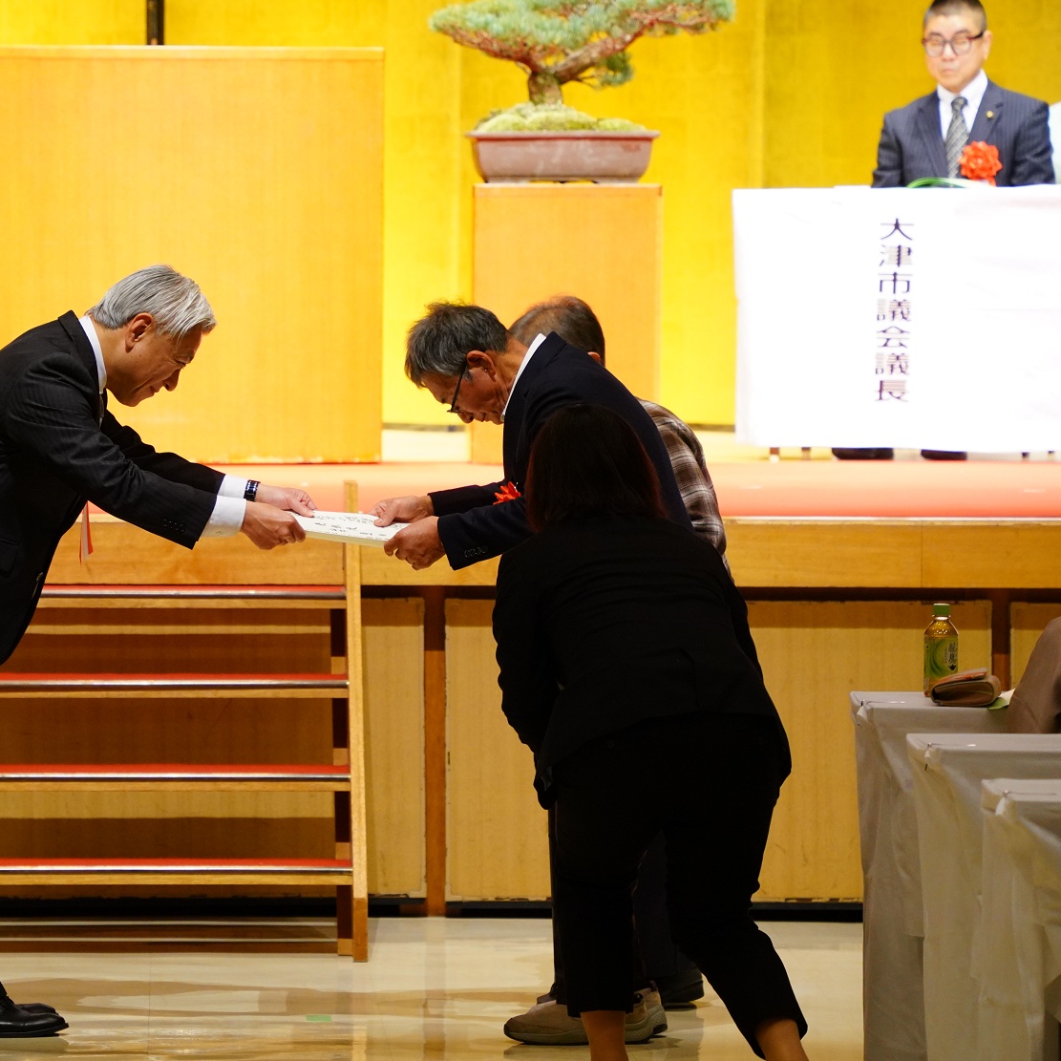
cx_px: 267
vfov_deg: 7.5
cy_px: 520
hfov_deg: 7.5
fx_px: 8114
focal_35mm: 234
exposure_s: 1/100
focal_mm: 153
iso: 2500
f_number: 5.6
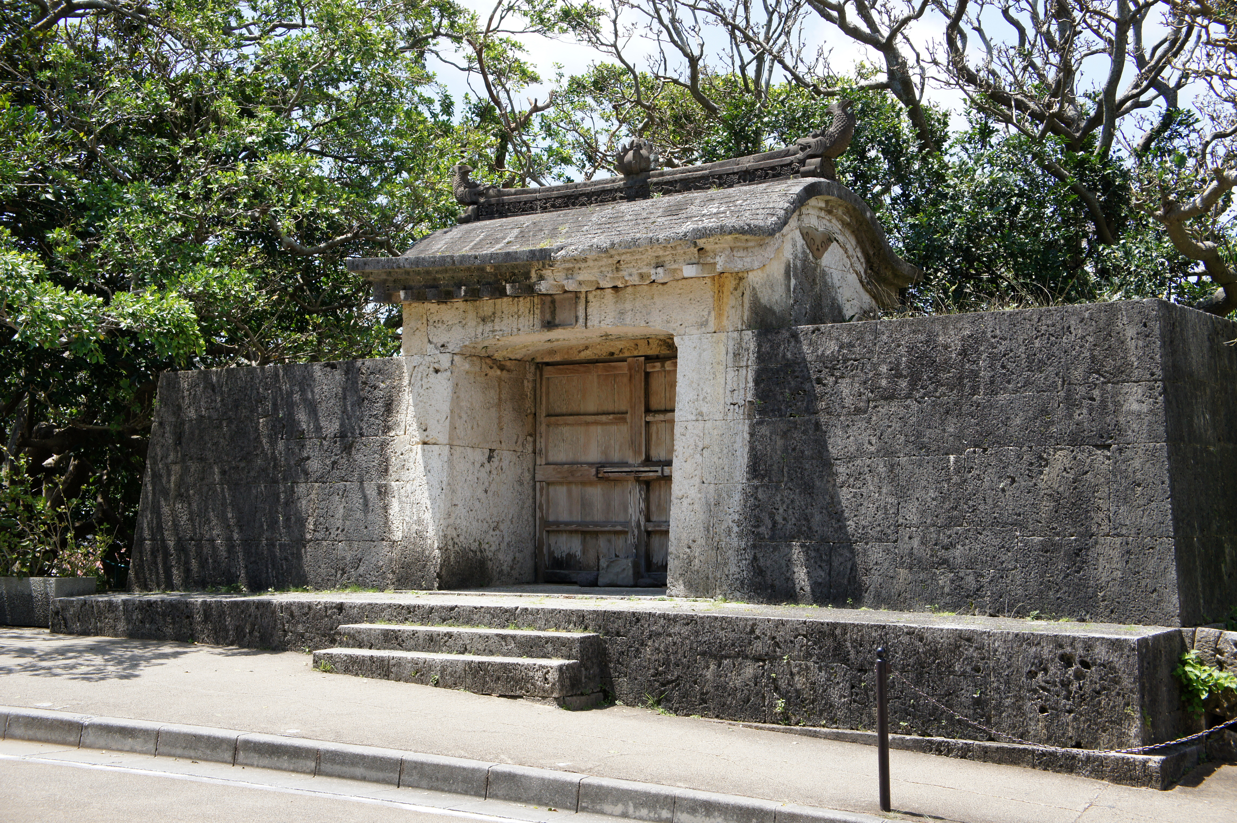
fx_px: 1597
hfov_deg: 42.3
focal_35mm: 46
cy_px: 412
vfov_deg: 28.9
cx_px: 618
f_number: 8
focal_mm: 31
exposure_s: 1/60
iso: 200
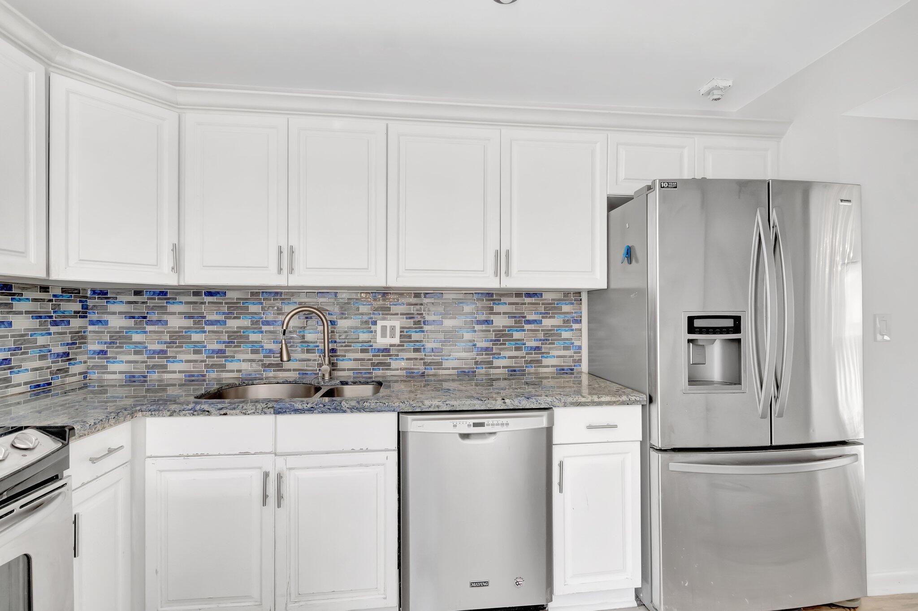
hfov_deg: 100.4
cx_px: 459
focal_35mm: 15
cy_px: 306
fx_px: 382
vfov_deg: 77.3
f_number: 8
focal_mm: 10
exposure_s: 1/40
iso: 640
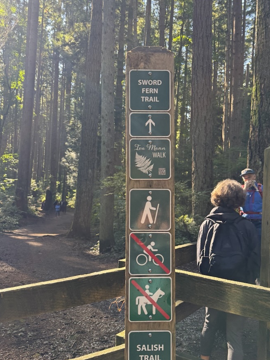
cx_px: 163
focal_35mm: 30
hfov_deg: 46.5
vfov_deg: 59.9
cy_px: 187
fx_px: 312
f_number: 1.78
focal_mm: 6.76
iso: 125
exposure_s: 1/121
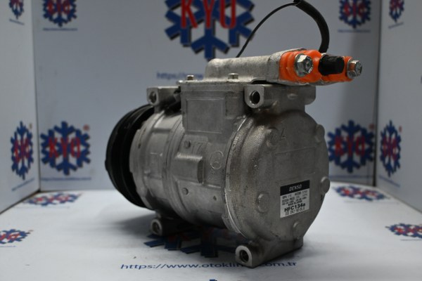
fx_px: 440
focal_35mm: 38
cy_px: 140
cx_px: 211
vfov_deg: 35.5
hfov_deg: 51.3
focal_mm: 25
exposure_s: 1/125
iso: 800
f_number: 4.2
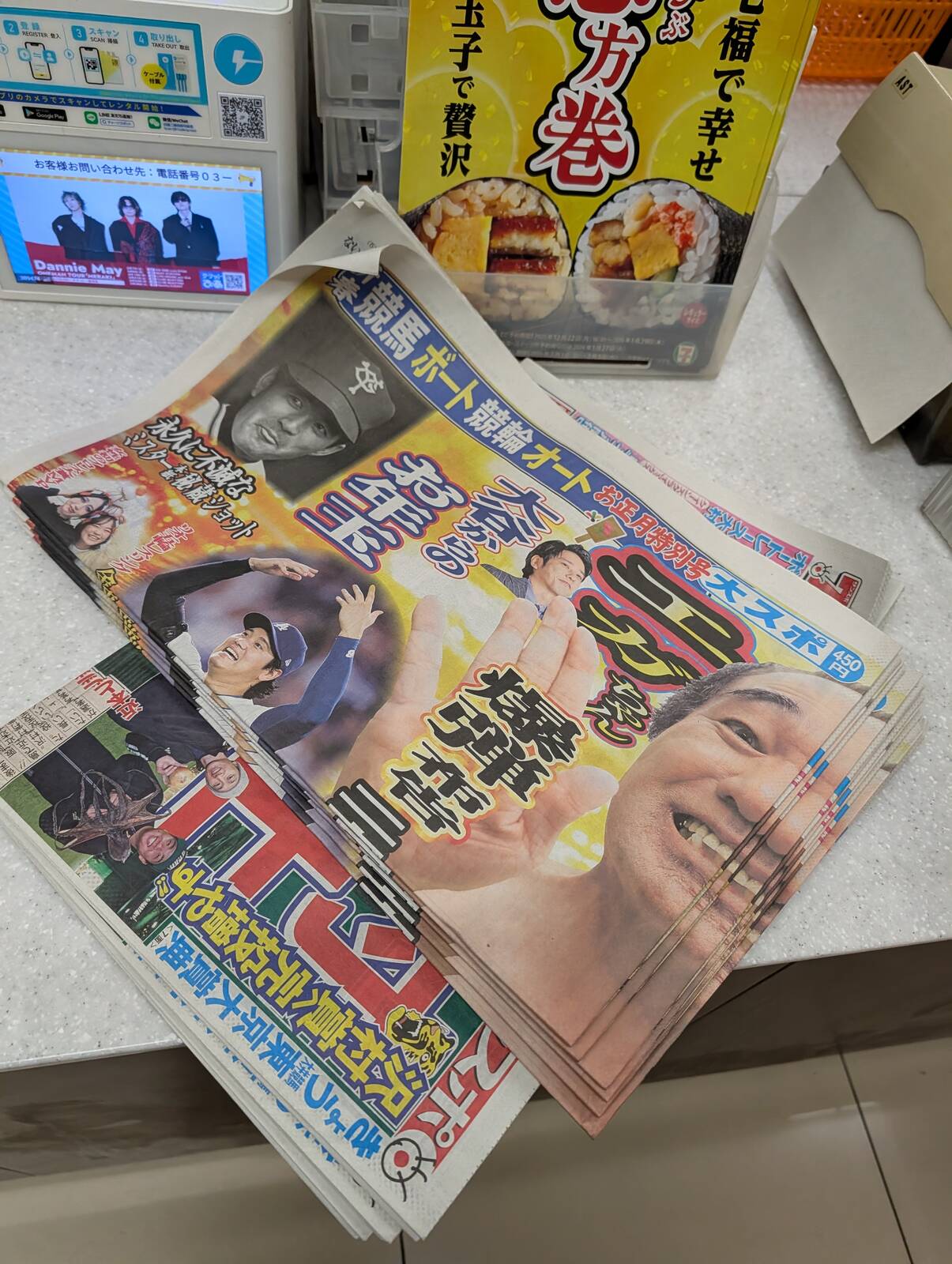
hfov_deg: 56.9
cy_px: 632
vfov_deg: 71.5
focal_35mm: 24
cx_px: 476
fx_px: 878
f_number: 1.68
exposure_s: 1/448
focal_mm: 6.9
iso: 994
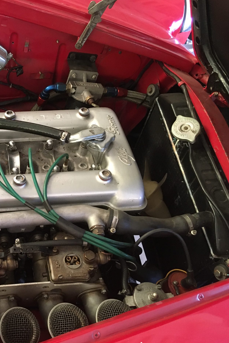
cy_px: 170
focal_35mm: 41
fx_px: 391
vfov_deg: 47.4
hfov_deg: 30.9
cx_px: 15
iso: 200
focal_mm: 4.15
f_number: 2.2
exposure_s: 1/25
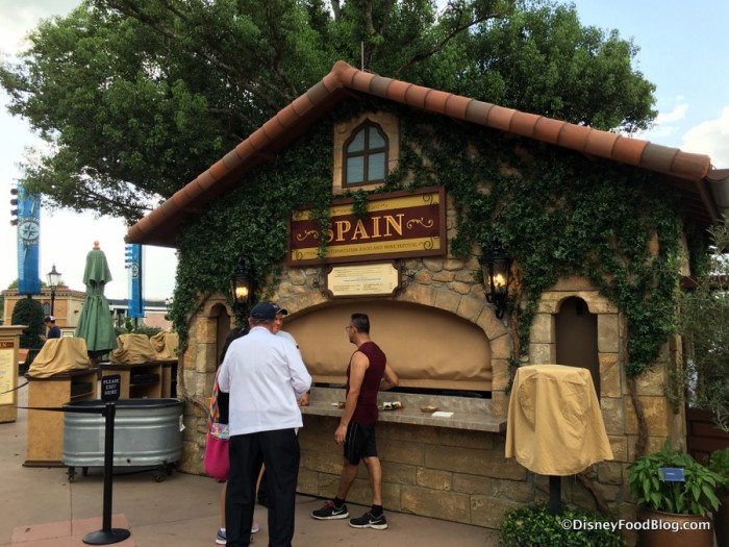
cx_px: 364
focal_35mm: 29
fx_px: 611
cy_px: 274
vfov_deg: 48.2
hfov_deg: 61.7
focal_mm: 4.15
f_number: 2.2
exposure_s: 1/314
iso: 25
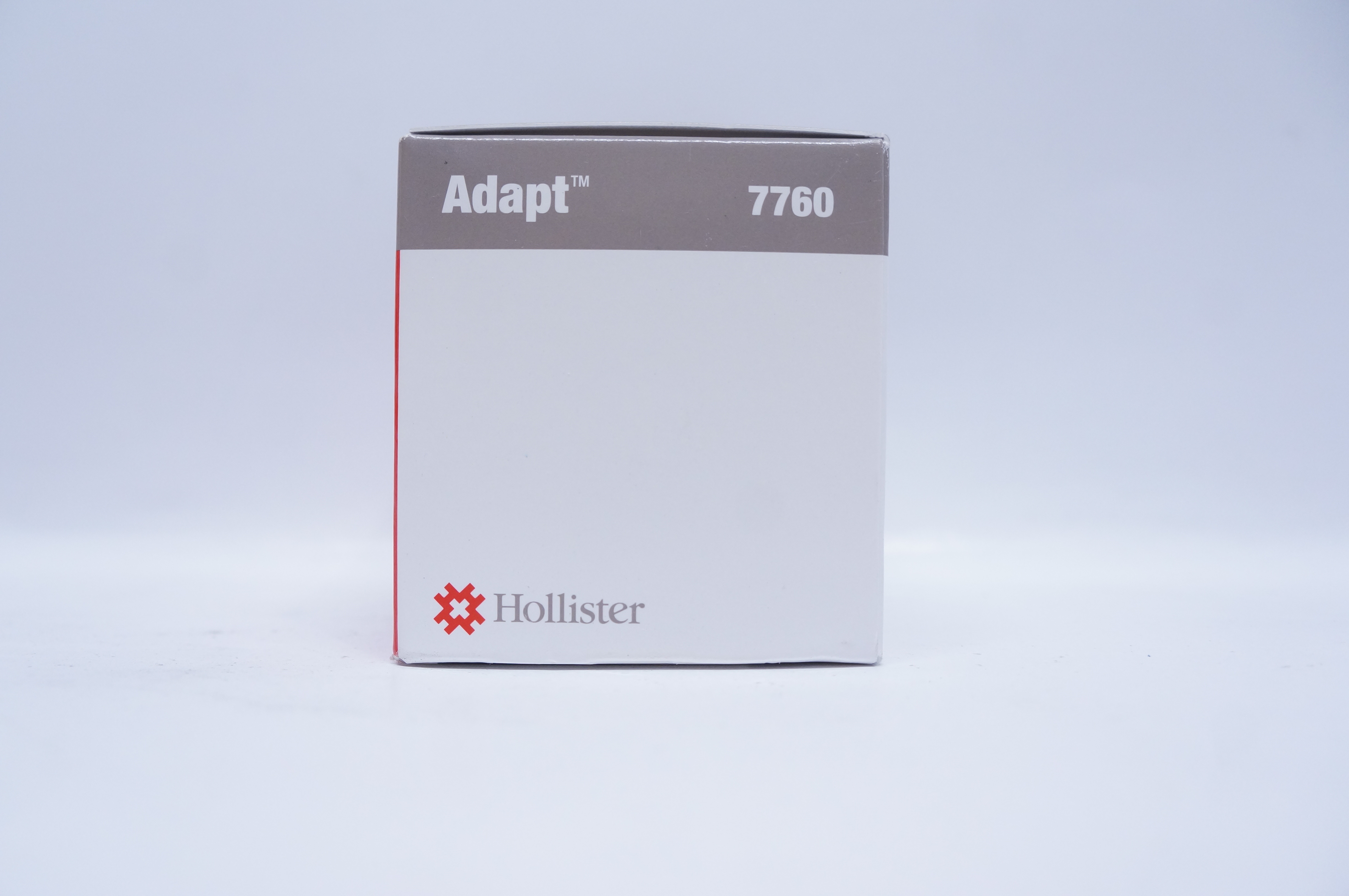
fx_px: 1123
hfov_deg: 62.0
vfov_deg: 43.5
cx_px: 674
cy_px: 448
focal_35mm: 30
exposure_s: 1/125
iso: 800
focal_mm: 20
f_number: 4.5
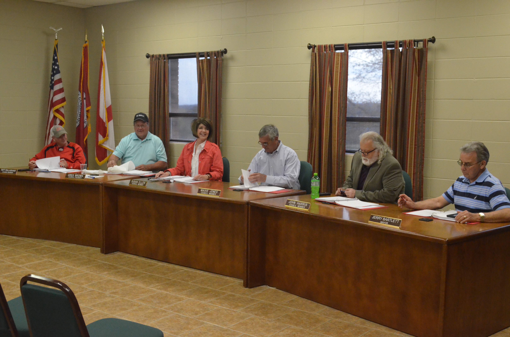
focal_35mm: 42
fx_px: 594
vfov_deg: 31.8
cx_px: 255
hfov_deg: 46.5
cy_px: 168
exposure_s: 1/200
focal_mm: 28
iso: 4000
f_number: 5.6
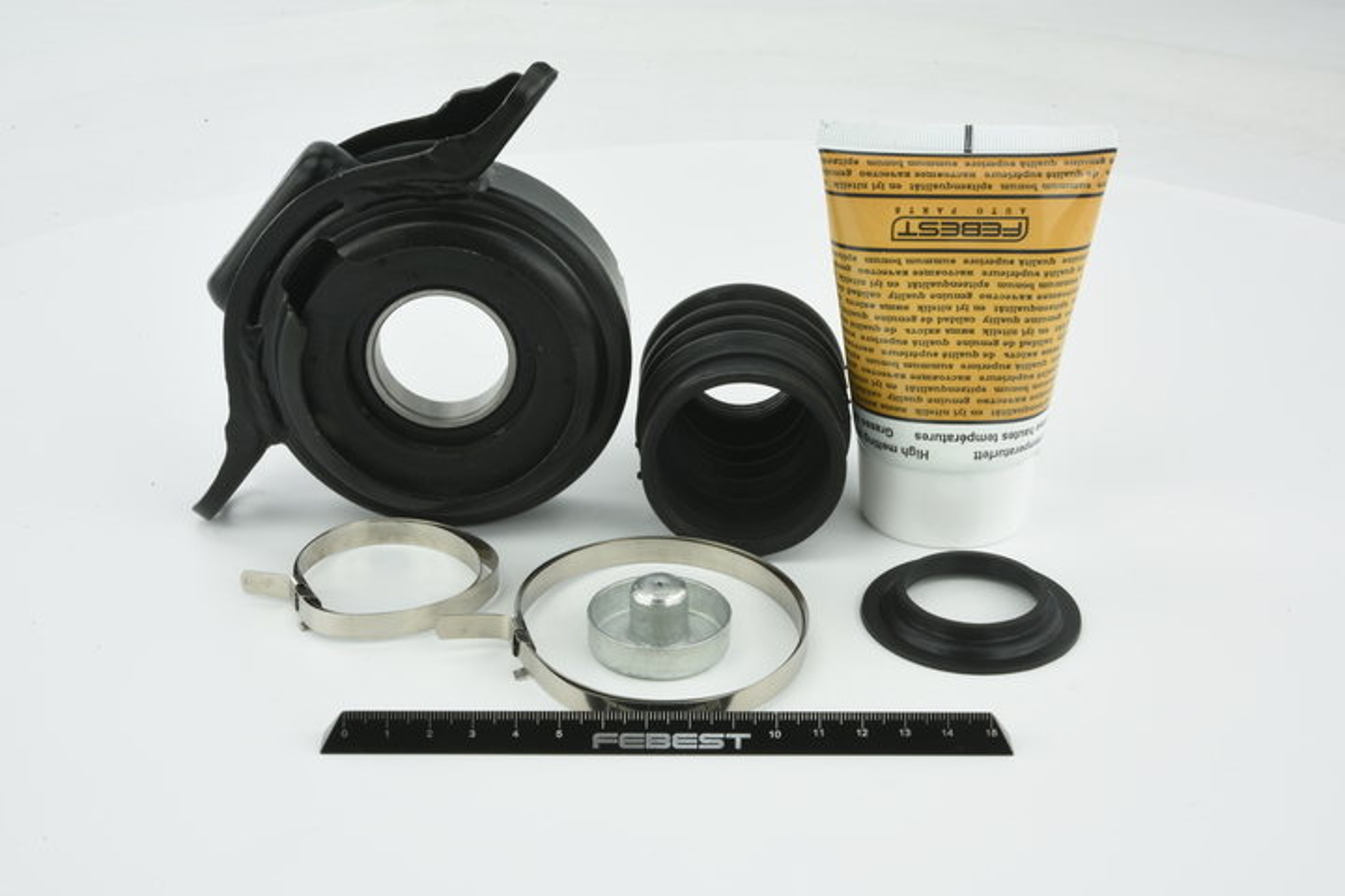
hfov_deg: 33.4
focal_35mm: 60
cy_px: 448
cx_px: 672
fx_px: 2241
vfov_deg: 22.6
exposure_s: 1/2
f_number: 32
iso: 64
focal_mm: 60
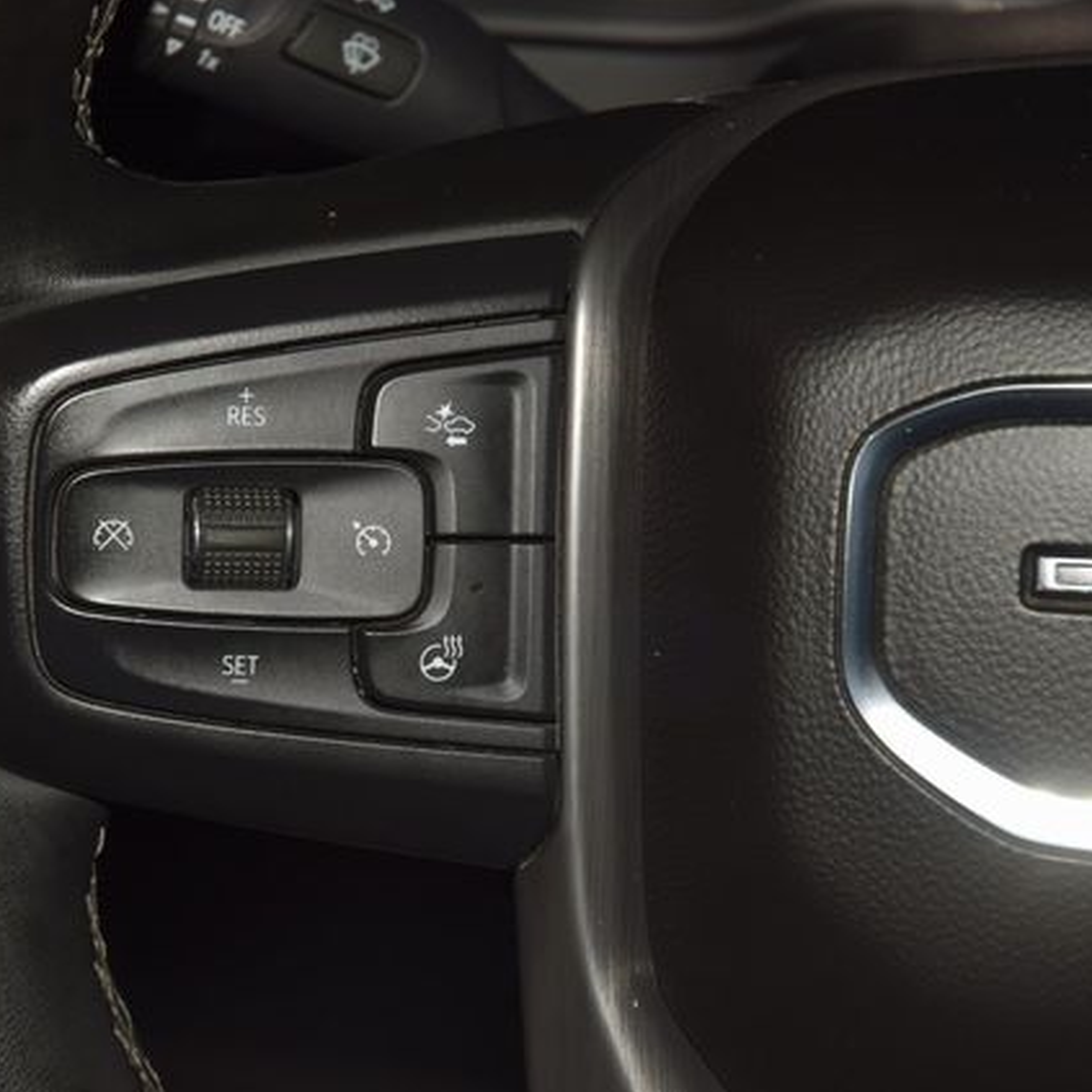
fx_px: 4818
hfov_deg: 12.9
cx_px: 379
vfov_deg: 12.9
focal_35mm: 135
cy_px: 546
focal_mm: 70
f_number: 8
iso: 100
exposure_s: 1/125
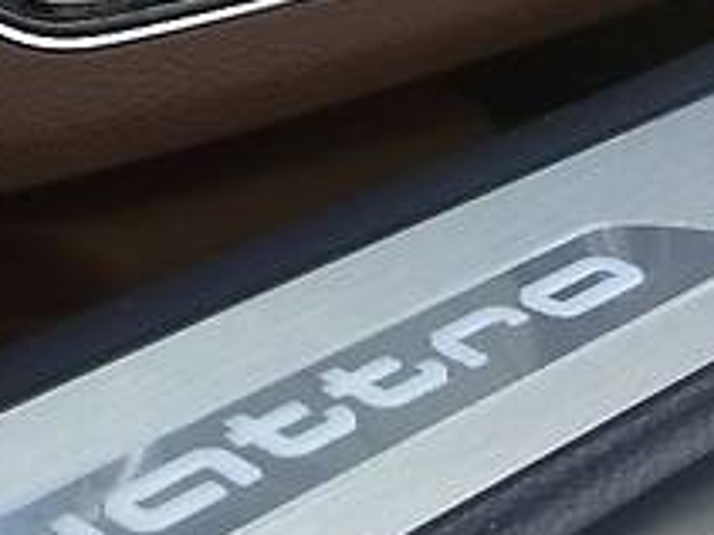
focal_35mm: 106
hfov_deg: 18.1
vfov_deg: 13.5
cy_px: -132
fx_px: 2185
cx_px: 3
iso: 100
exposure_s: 1/50
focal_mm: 3.7
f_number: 1.9
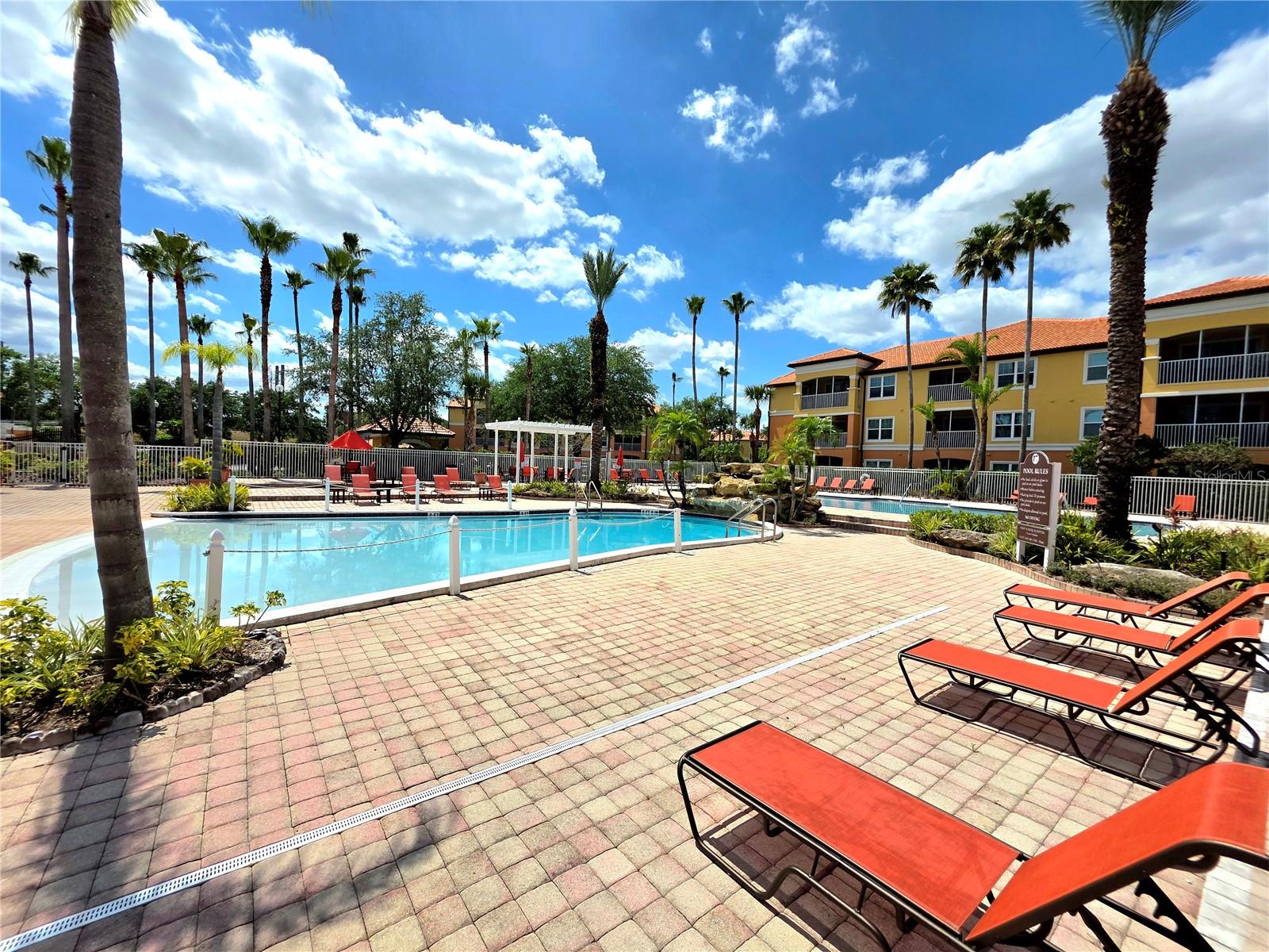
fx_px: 477
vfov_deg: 89.9
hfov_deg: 106.2
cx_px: 634
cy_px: 476
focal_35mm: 13
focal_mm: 2.2
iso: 40
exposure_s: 1/5000
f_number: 1.9
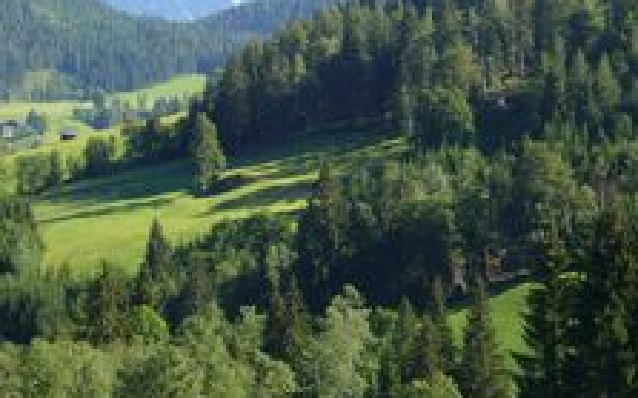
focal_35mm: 133
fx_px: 2311
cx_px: 283
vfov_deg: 9.8
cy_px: 37
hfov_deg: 15.7
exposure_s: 1/200
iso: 80
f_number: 4
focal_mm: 11.5
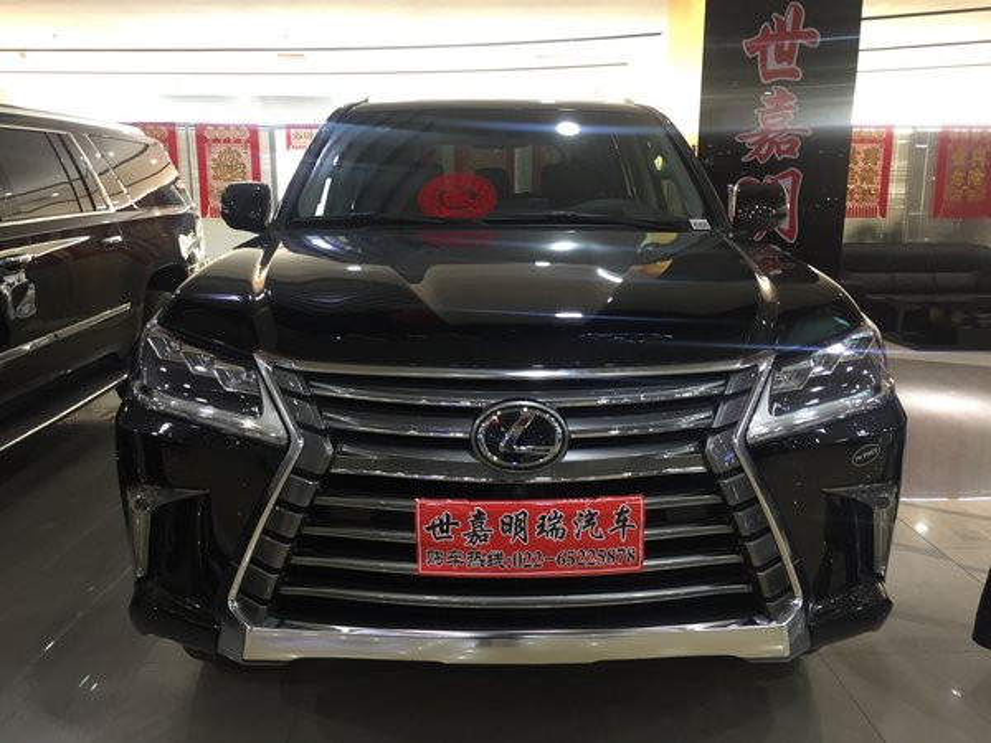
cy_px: 372
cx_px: 496
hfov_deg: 61.7
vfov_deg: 48.2
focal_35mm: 29
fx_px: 830
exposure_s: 1/33
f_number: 2.2
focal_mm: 4.15
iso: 125
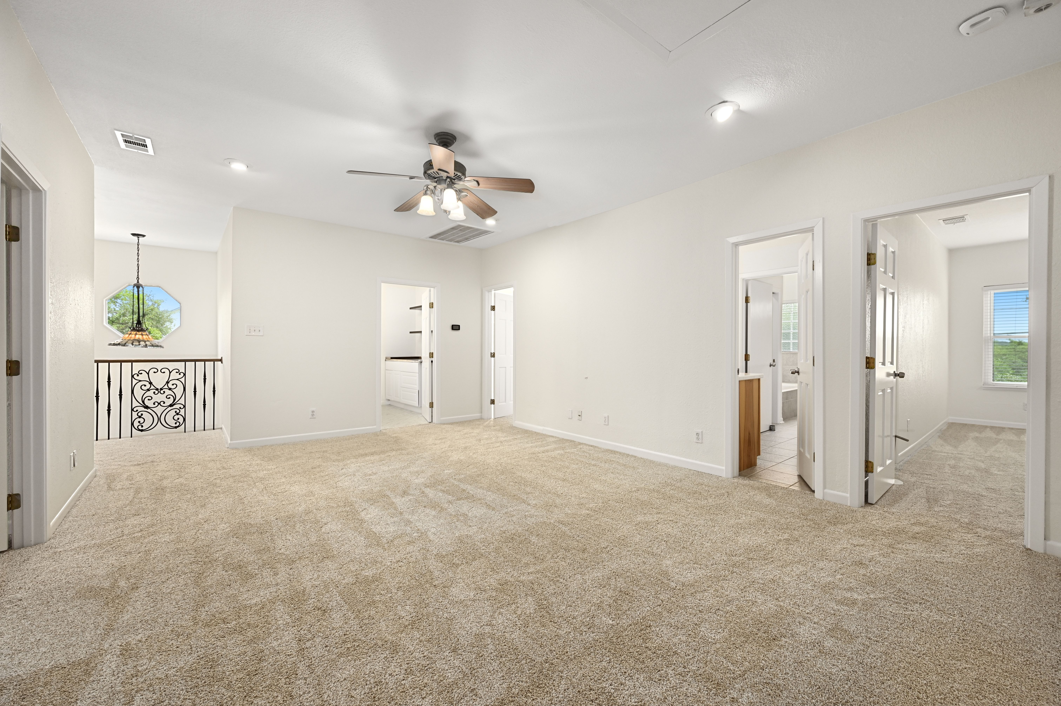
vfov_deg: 81.1
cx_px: 530
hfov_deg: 104.3
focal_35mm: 14
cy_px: 353
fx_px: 412
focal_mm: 14
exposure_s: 1/20
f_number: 8
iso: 800
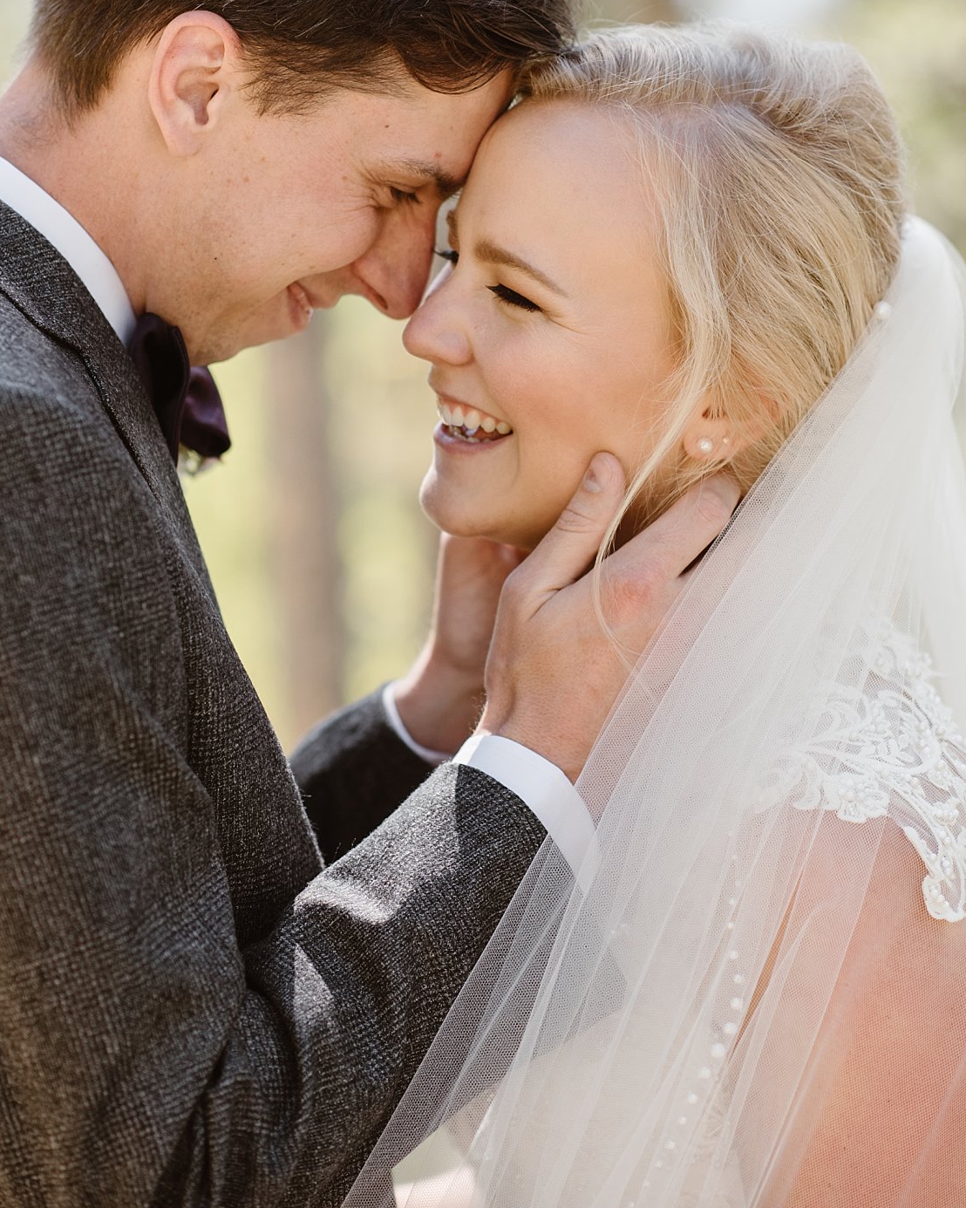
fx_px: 4217
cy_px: 409
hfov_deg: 13.1
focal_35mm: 118
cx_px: 508
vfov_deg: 16.3
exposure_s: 1/1000
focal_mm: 85
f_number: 2.5
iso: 200
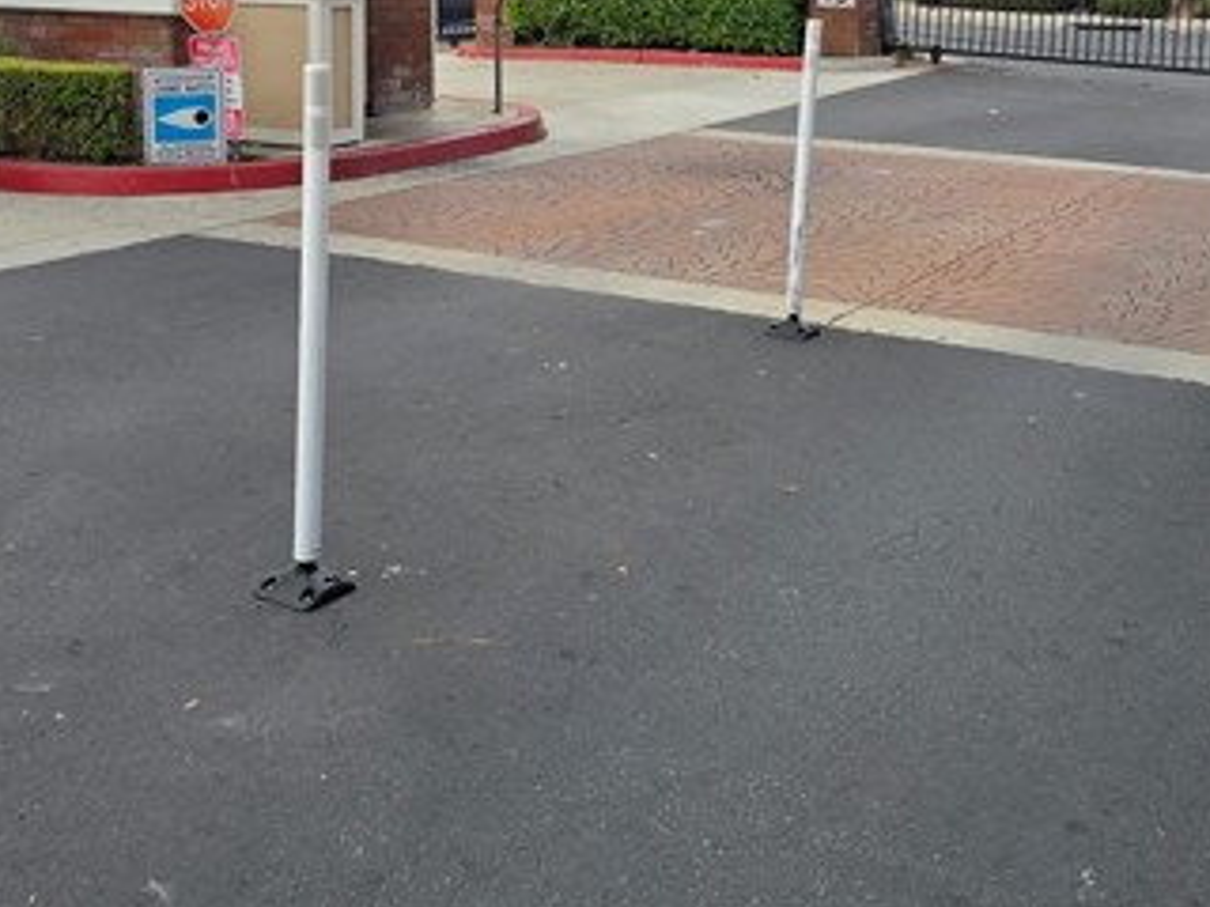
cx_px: 654
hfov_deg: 41.2
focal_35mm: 46
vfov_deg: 30.3
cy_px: 106
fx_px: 1608
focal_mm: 6.3
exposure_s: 1/655
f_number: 1.7
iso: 12
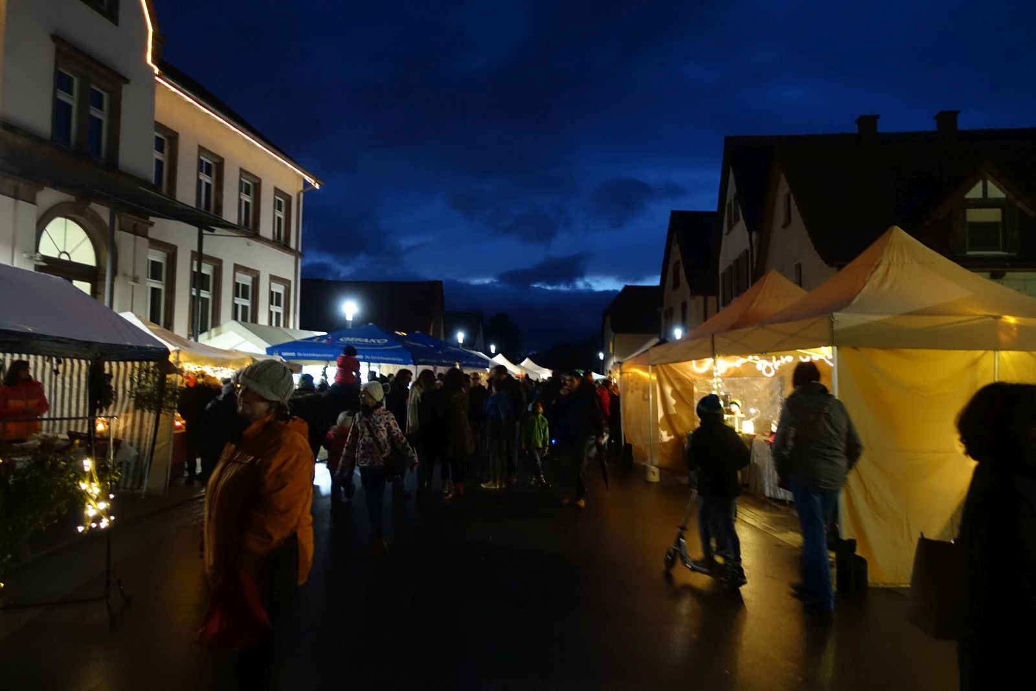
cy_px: 346
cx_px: 518
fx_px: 691
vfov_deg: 53.1
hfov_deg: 73.7
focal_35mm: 24
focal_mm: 8.8
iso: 800
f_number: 1.8
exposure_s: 1/25
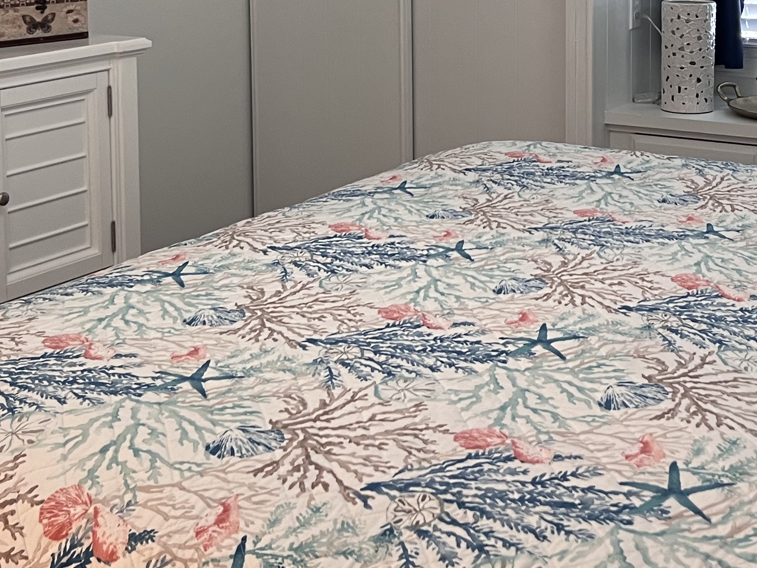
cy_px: -50
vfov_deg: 20.6
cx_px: 542
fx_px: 1487
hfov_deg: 28.3
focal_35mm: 68
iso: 160
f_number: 1.5
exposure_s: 1/60
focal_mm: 5.7
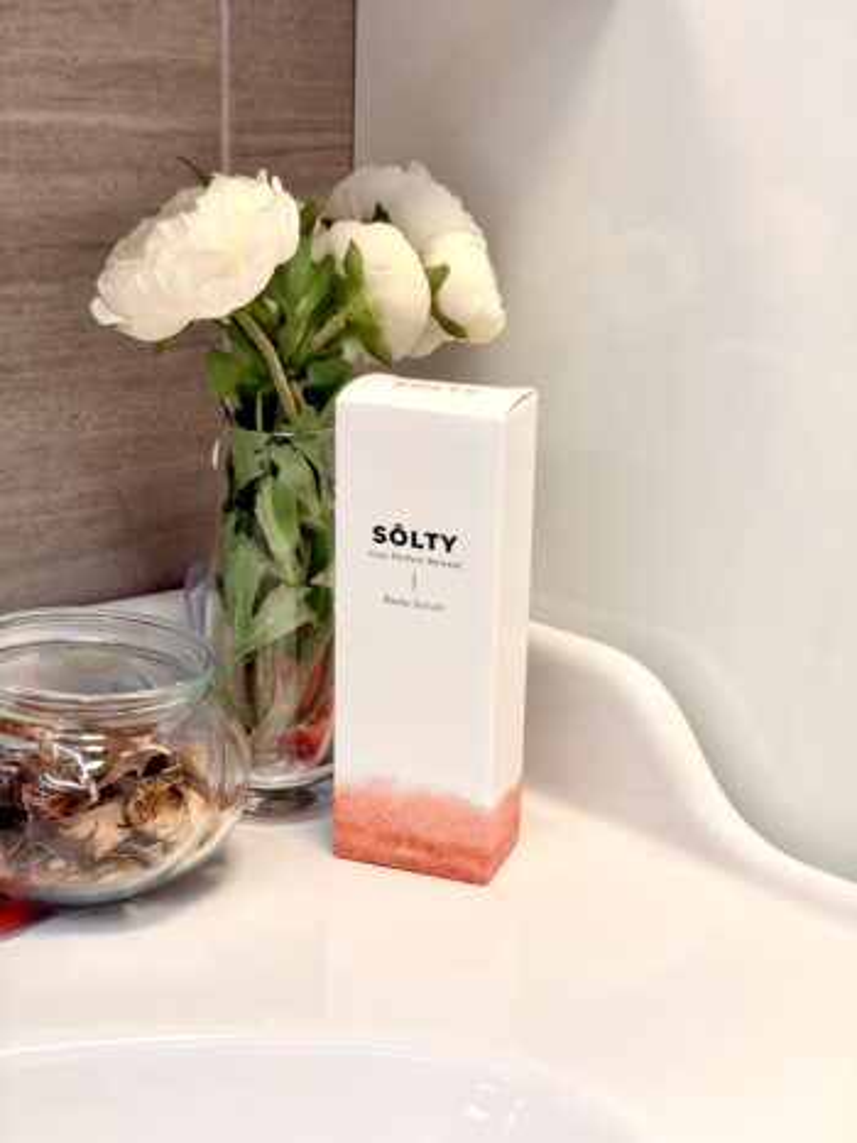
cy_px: 572
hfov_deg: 28.0
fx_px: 1717
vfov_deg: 36.8
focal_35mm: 52
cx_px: 428
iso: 25
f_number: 1.6
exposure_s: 1/50
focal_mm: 5.96
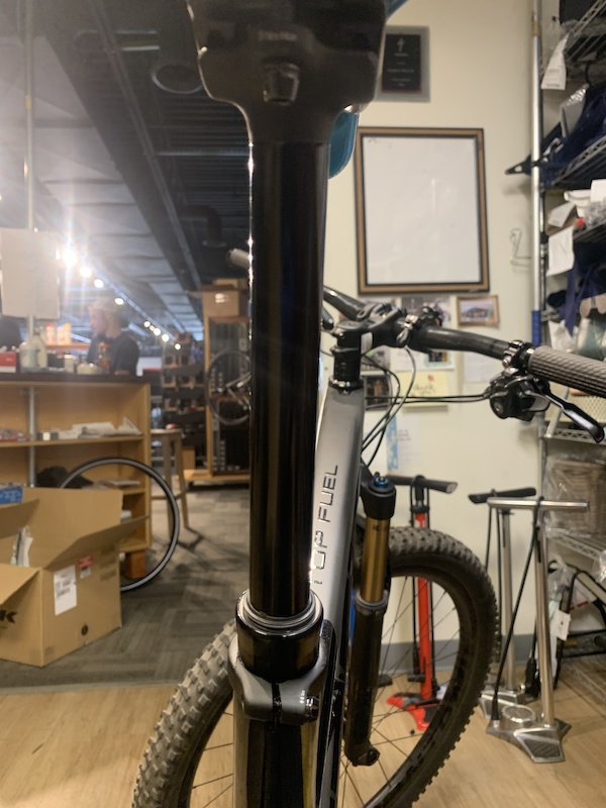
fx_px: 607
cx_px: 303
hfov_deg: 53.1
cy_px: 404
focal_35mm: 26
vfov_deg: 67.3
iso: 200
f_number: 1.8
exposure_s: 1/60
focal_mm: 4.25
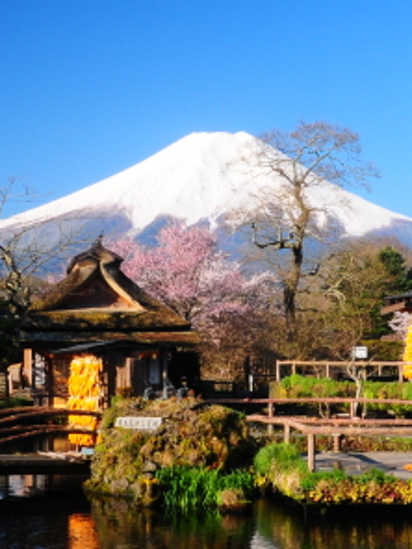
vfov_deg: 27.7
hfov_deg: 20.8
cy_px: 327
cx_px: 321
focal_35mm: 70
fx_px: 1111
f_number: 22
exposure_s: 1/10
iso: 200
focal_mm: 18
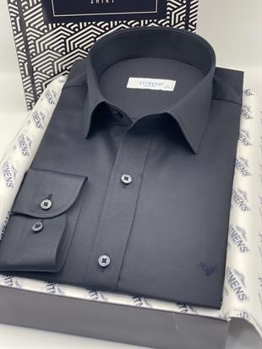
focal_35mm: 52
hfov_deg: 28.0
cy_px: 174
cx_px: 131
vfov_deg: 36.8
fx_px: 524
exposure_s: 1/122
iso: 40
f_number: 2
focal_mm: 6
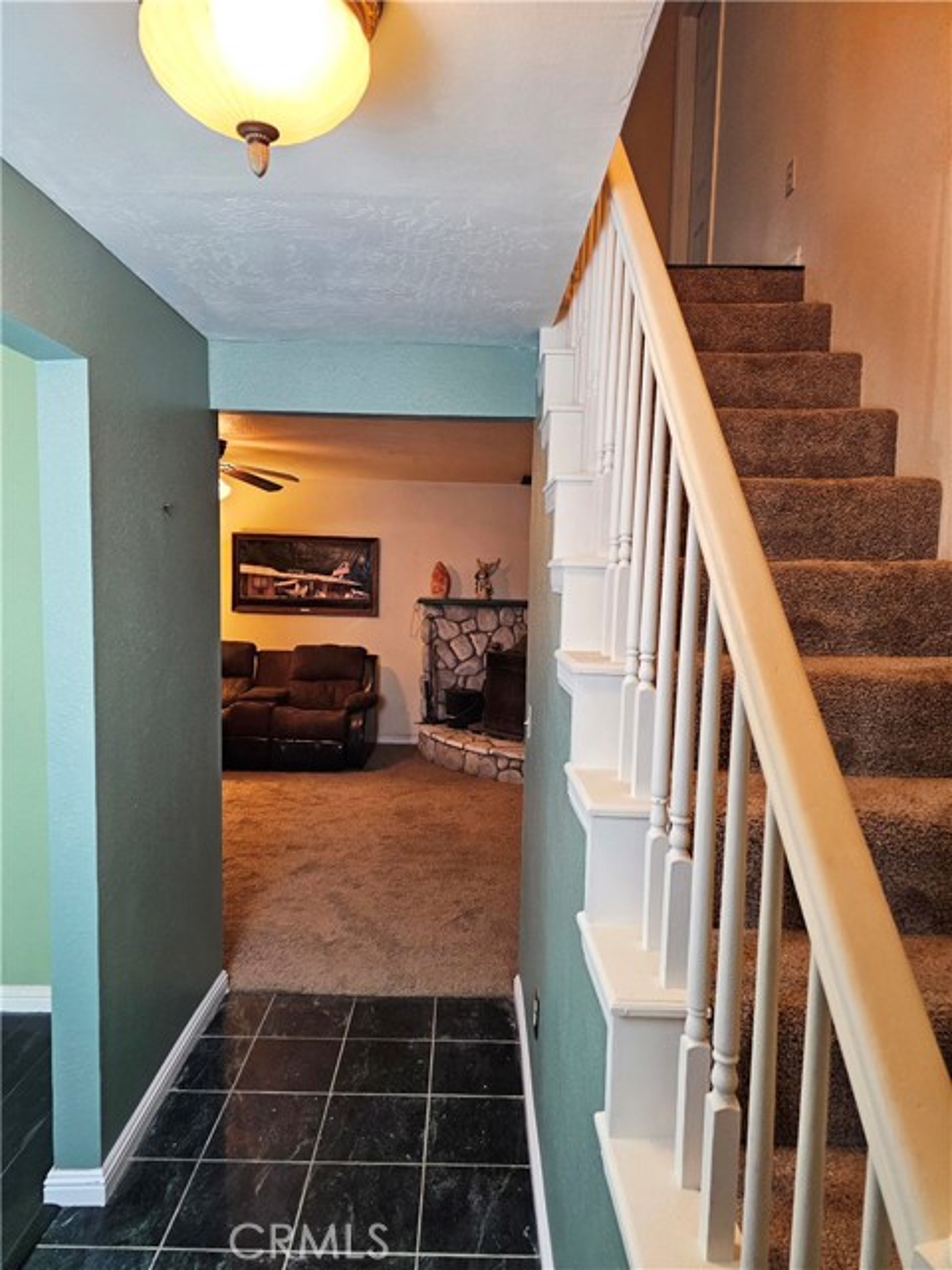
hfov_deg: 58.9
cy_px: 635
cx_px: 476
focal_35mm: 23
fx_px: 843
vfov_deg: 73.9
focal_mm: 6.3
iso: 1000
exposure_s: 1/120
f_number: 1.7
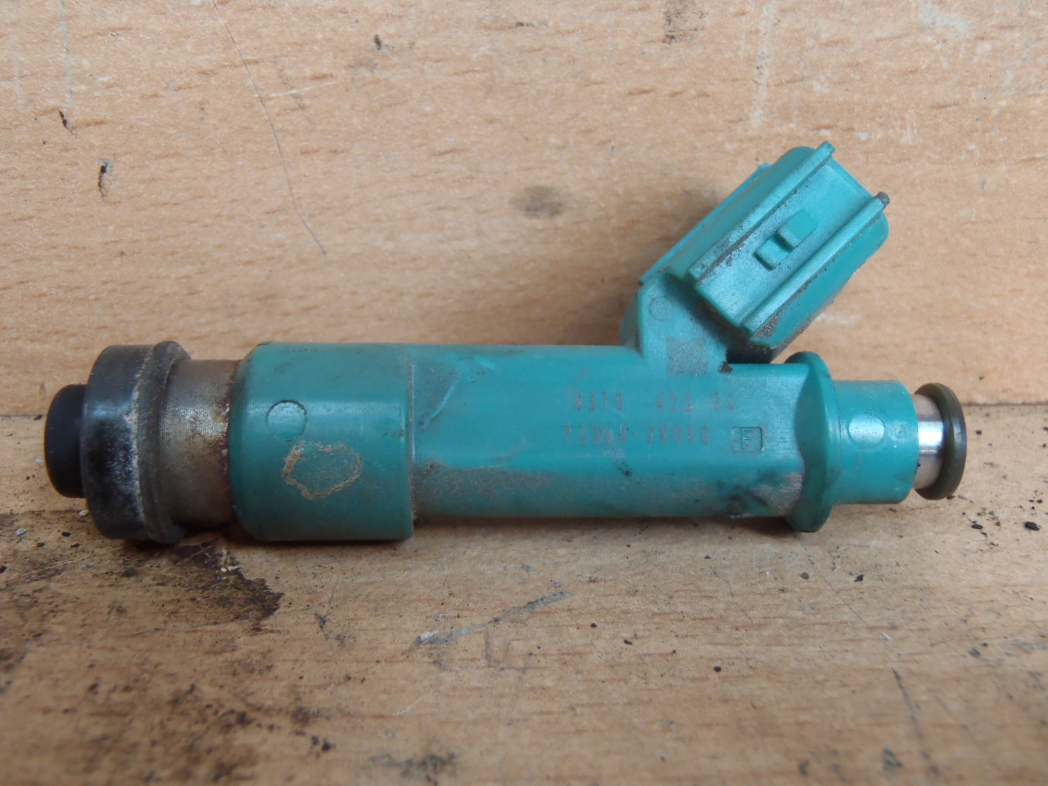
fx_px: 1120
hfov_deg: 50.1
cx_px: 524
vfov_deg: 38.7
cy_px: 393
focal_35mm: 37
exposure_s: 1/15
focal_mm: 6.64
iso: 200
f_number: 4.7
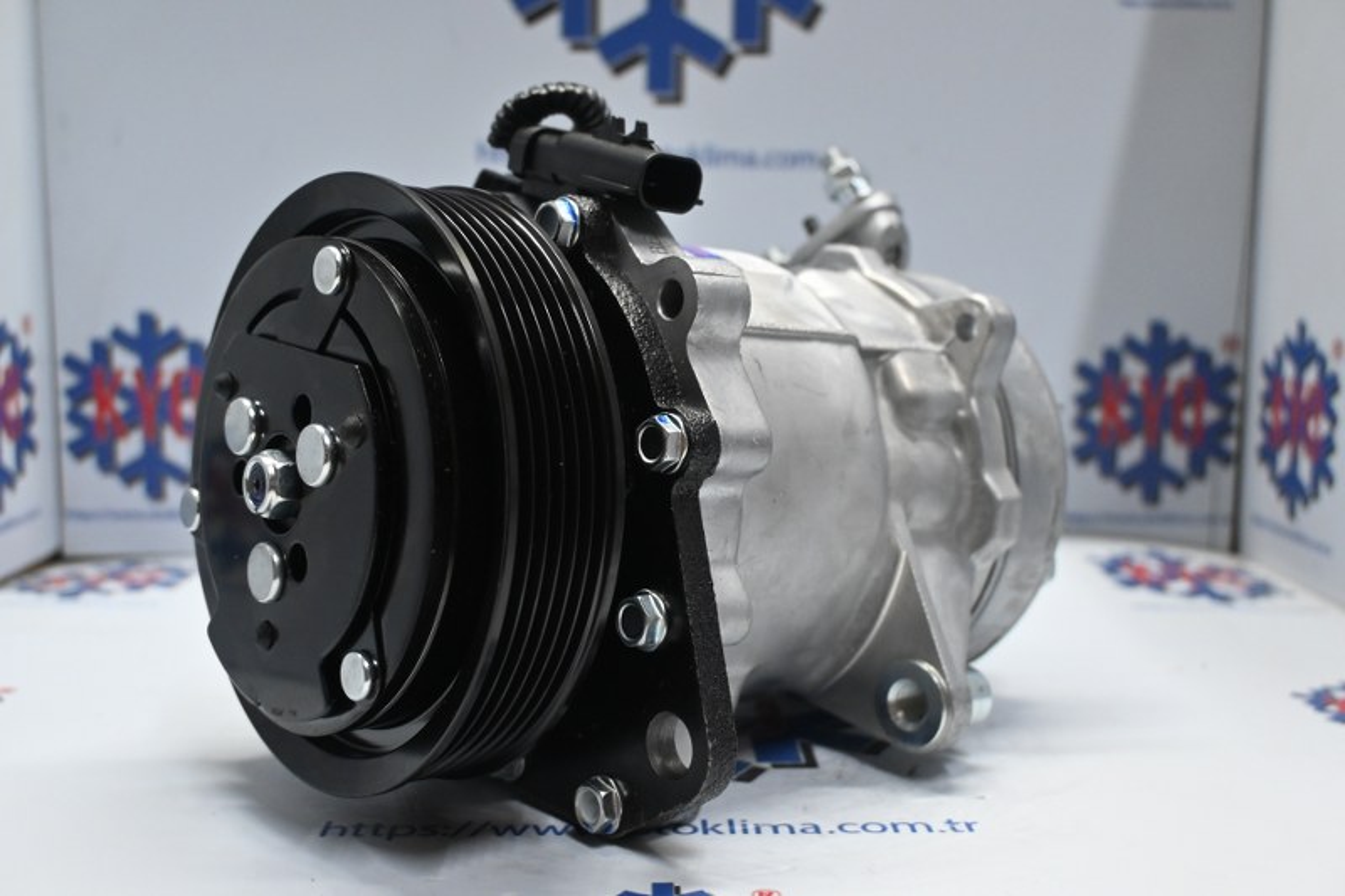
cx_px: 672
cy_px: 448
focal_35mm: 38
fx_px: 1401
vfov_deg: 35.5
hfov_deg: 51.3
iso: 1600
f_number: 4.2
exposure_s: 1/125
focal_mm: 25
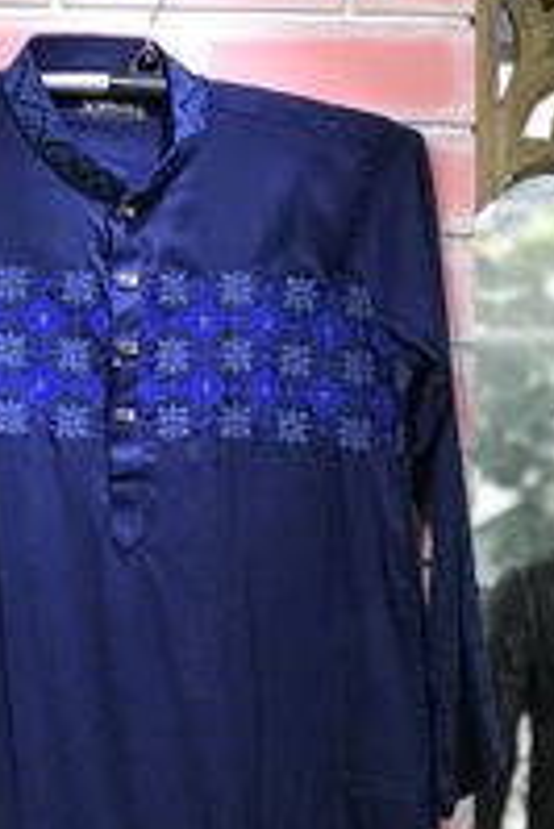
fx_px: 2742
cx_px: 142
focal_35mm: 119
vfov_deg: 17.1
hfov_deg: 11.5
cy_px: 637
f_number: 2.8
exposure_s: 1/50
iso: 125
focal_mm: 6.6
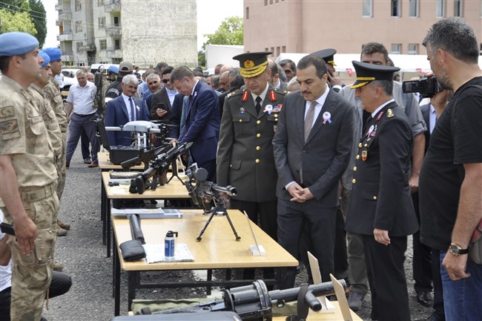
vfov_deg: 23.7
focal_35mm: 57
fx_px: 762
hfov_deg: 35.1
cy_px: 160
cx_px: 241
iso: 200
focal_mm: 38
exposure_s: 1/200
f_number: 5.6
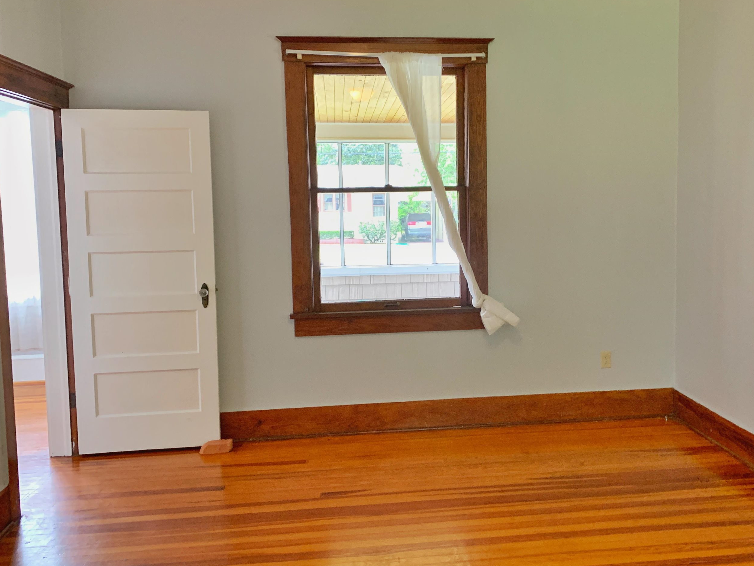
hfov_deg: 56.7
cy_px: 272
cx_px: 418
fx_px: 697
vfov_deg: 44.2
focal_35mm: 32
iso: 200
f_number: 1.8
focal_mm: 4.25
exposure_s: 1/60
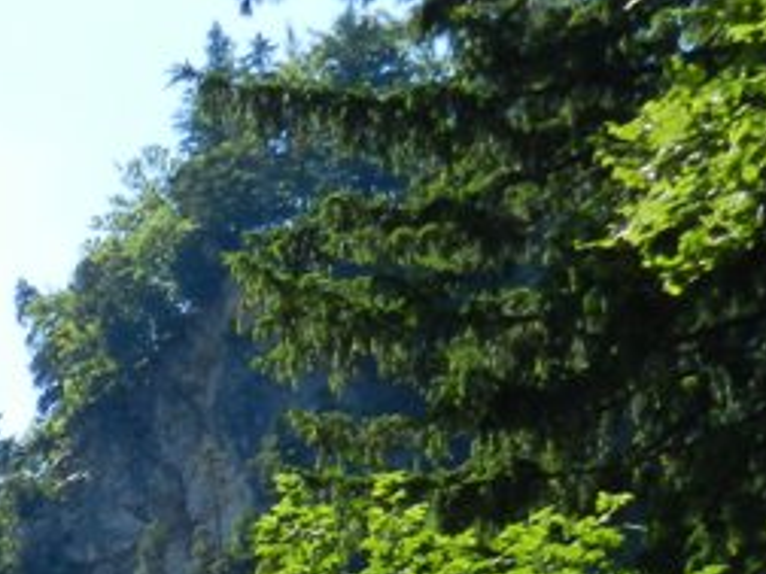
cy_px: 1042
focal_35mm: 187
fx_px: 4138
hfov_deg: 10.0
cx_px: -596
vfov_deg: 7.7
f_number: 4.2
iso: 160
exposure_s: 1/640
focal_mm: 8.1
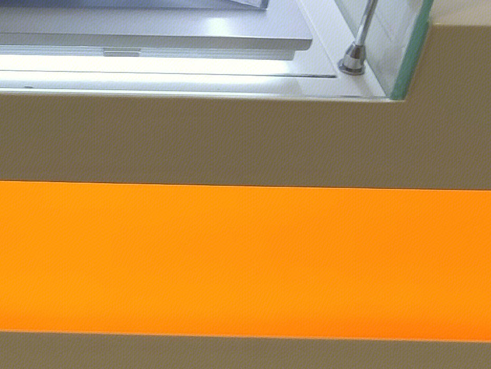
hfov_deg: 16.0
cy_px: 181
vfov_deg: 13.3
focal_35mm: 111
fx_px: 1575
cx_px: -283
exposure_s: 1/100
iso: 120
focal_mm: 4.75
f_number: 1.75
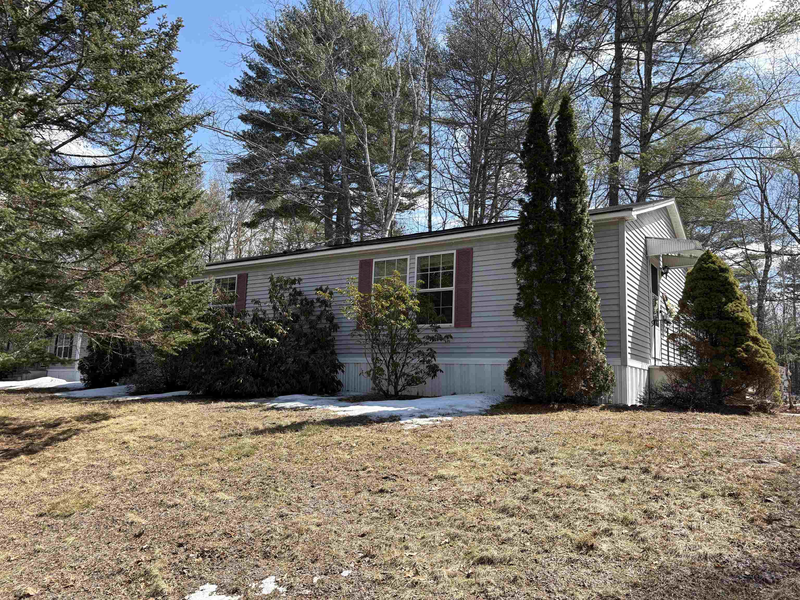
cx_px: 400
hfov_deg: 67.3
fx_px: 601
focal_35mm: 26
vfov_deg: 53.1
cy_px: 300
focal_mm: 5.96
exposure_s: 1/1517
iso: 50
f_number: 1.6
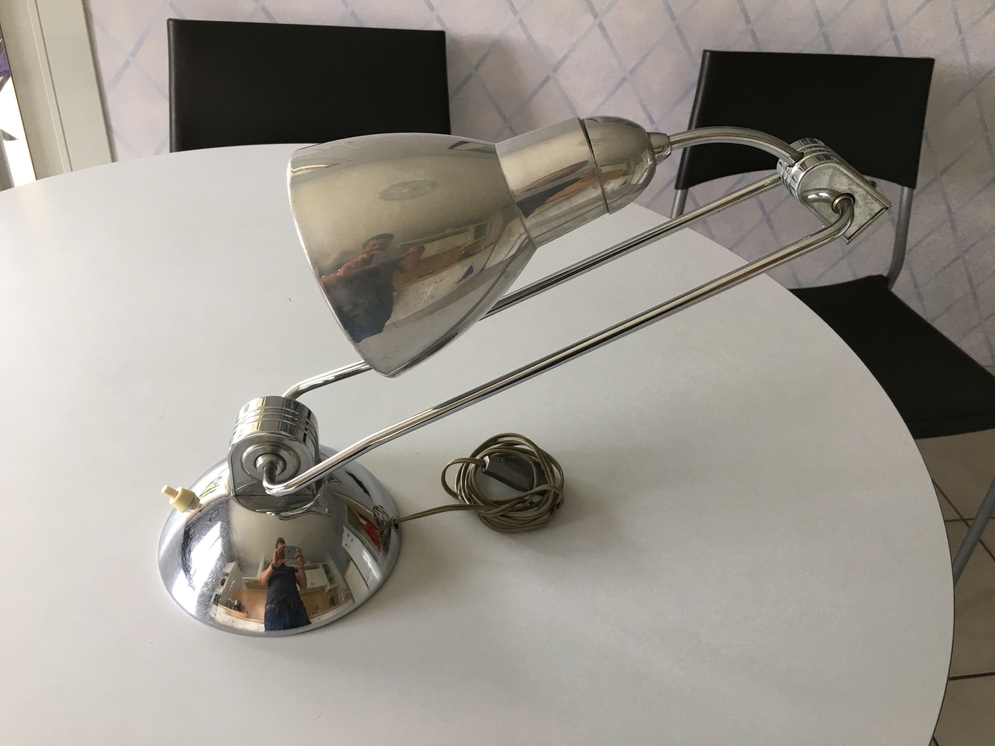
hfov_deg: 61.7
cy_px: 373
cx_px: 498
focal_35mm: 29
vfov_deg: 48.2
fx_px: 834
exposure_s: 1/33
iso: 40
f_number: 2.2
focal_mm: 4.15
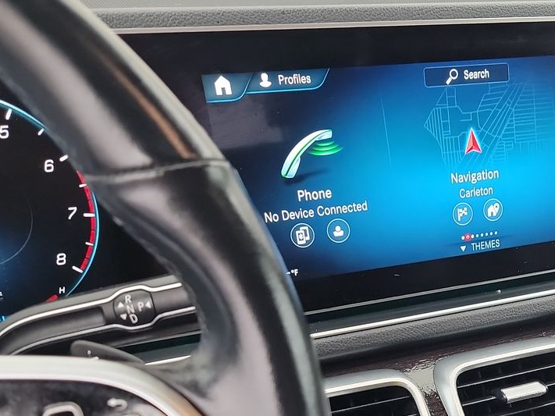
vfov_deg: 25.5
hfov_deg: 33.3
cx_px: 521
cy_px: 432
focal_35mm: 54
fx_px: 866
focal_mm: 6.7
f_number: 1.8
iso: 784
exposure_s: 1/39
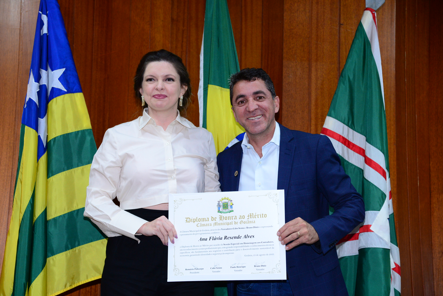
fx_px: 824
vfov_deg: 20.3
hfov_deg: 30.1
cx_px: 219
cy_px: 148
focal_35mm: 67
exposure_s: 1/125
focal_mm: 66
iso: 2500
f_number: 5
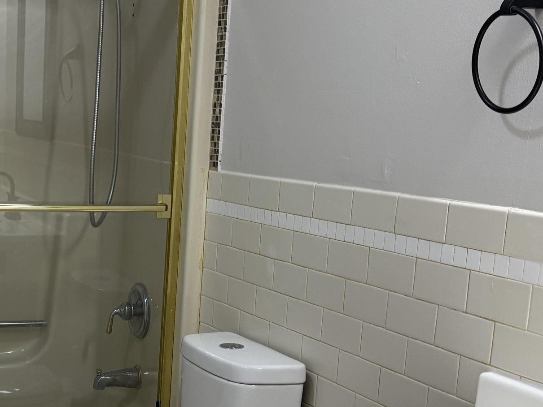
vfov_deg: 21.9
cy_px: 346
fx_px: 1036
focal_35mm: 66
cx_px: 93
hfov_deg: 28.6
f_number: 1.6
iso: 125
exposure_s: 1/120
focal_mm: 5.96
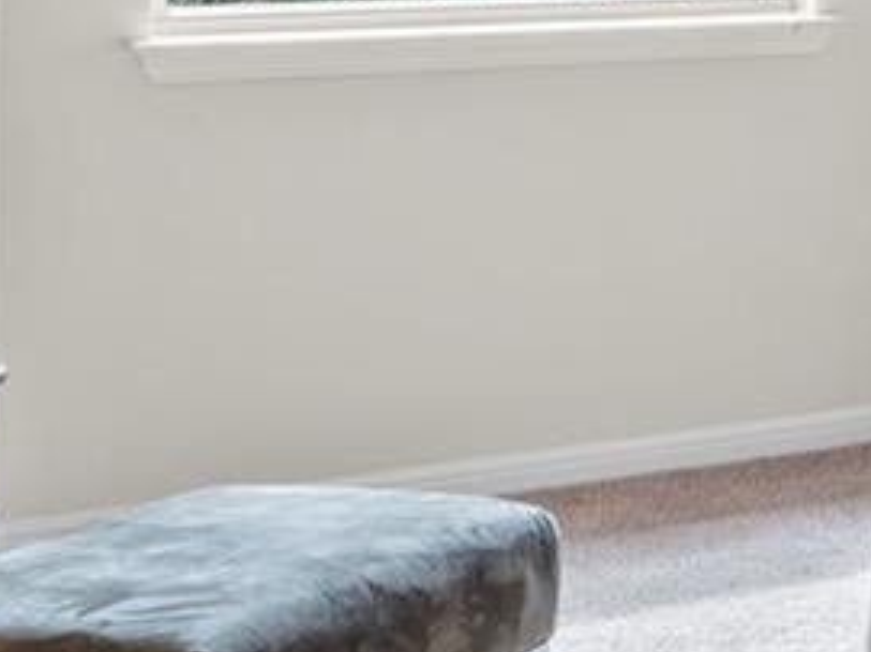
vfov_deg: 13.3
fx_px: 2741
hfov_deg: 15.0
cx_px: 1707
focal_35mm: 109
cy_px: -85
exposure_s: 1.3
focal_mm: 10
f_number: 11
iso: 250
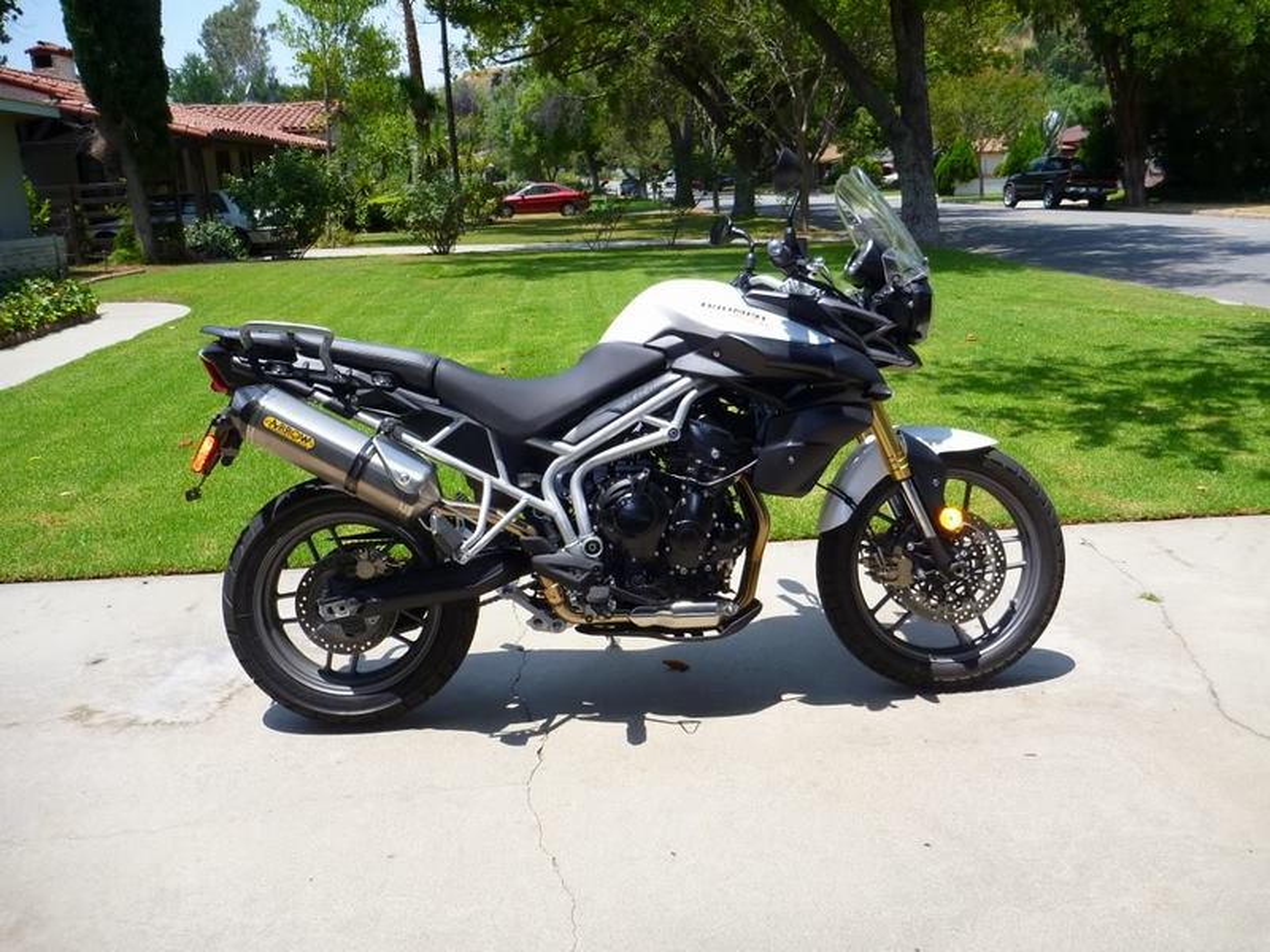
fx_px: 1027
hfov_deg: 63.4
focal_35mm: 28
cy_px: 476
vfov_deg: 49.7
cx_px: 635
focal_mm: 4.9
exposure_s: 1/640
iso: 100
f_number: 3.3
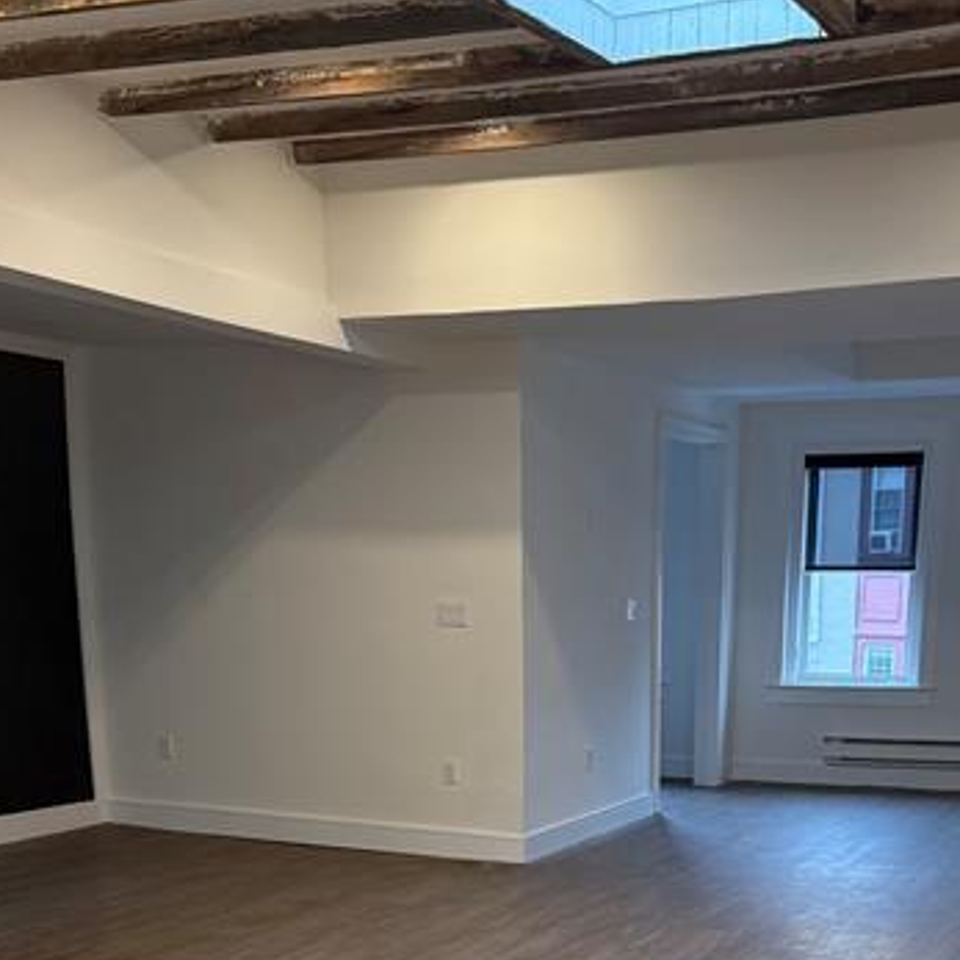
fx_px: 1475
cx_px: 606
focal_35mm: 47
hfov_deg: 35.8
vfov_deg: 32.6
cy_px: 996
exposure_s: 1/120
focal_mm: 6.76
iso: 320
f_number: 1.78
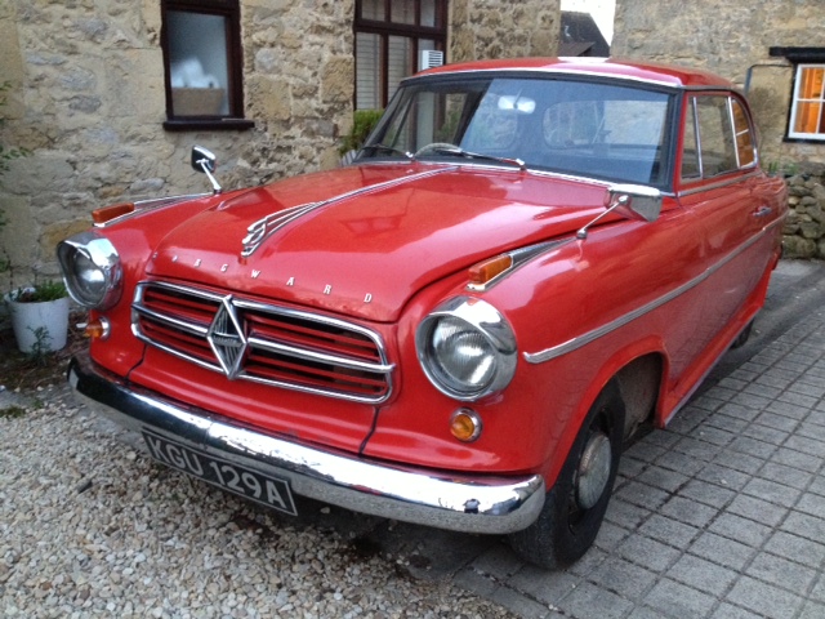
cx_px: 412
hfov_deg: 52.6
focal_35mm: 35
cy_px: 310
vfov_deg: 40.7
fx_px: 834
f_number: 2.4
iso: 320
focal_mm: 4.28
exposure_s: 1/20
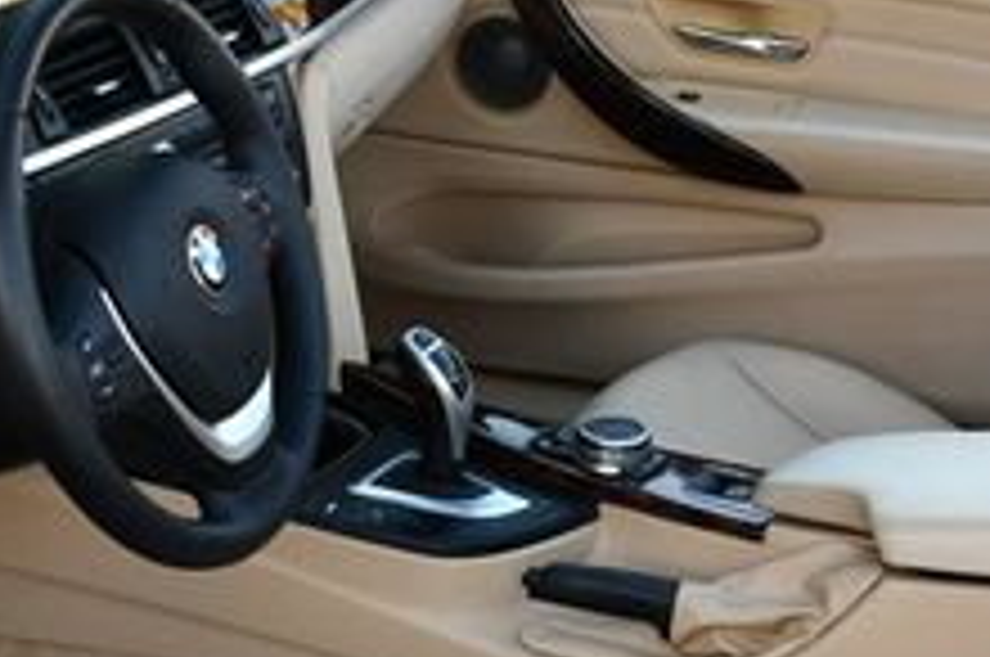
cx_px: 774
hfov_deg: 19.3
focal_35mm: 105
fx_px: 2883
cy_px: 594
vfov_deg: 12.9
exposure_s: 1/250
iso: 400
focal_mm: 18
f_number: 5
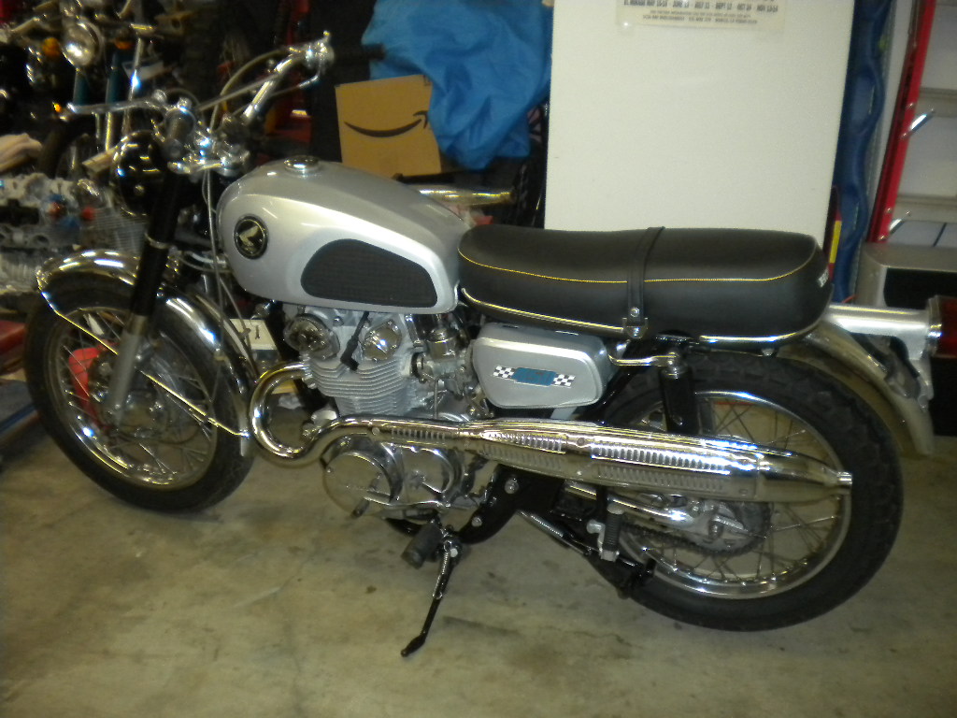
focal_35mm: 35
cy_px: 359
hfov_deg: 52.6
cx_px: 478
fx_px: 968
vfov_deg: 40.7
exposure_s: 1/30
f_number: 3.1
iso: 400
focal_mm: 6.3
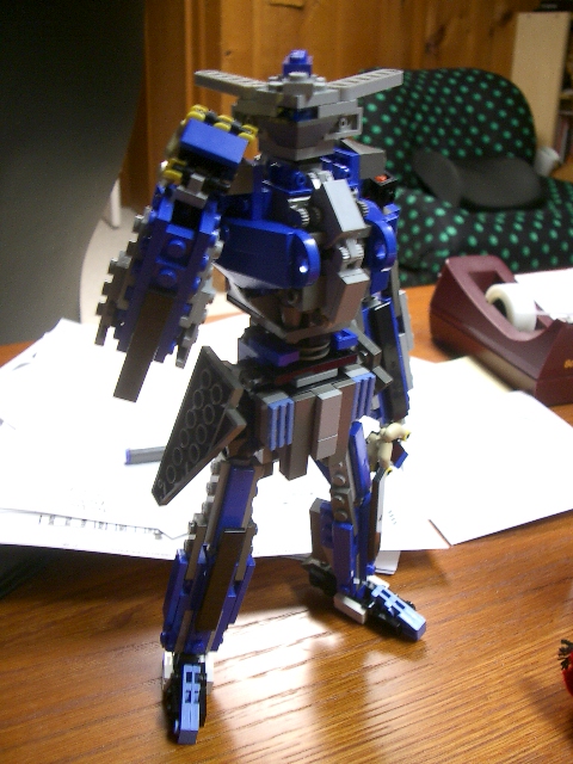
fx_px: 772
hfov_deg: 40.7
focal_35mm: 35
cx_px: 286
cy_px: 382
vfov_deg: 52.6
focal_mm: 5.8
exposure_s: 1/13
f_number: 2.6
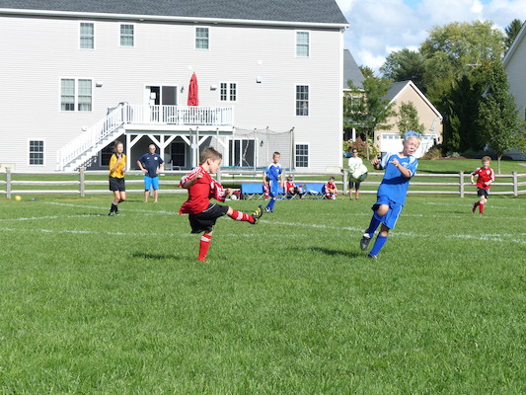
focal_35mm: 91
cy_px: 198
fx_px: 1383
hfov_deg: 21.5
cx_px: 263
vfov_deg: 16.2
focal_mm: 16.4
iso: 100
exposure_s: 1/800
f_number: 4
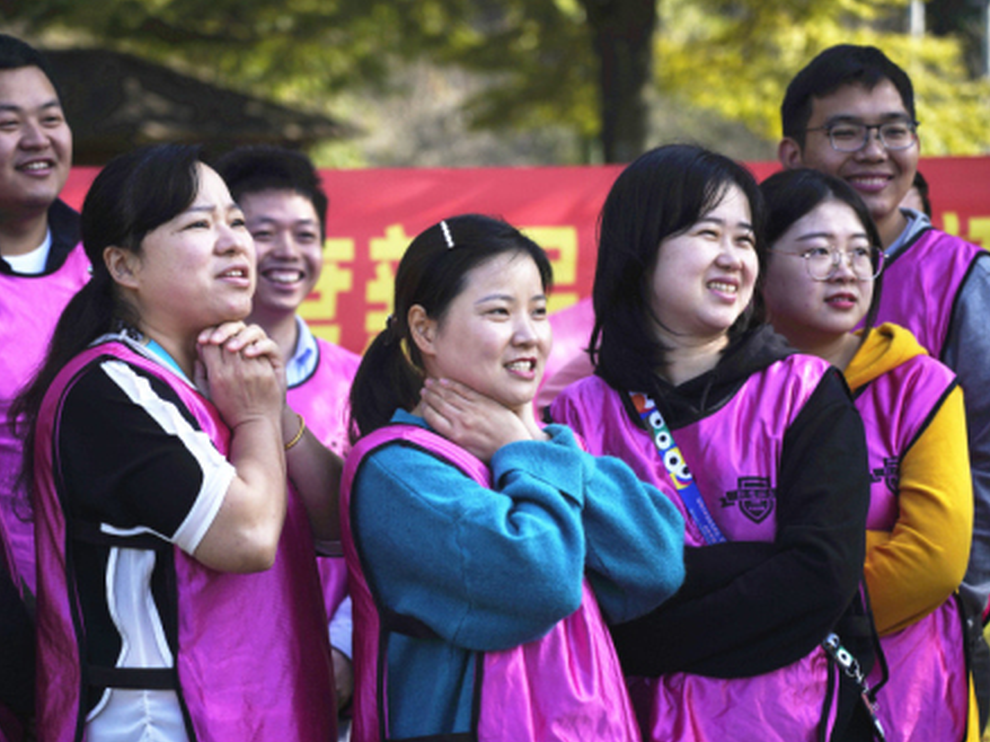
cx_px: 456
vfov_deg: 12.9
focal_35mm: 115
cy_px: 369
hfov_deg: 17.1
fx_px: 3288
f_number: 4
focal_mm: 105
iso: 100
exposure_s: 1/640
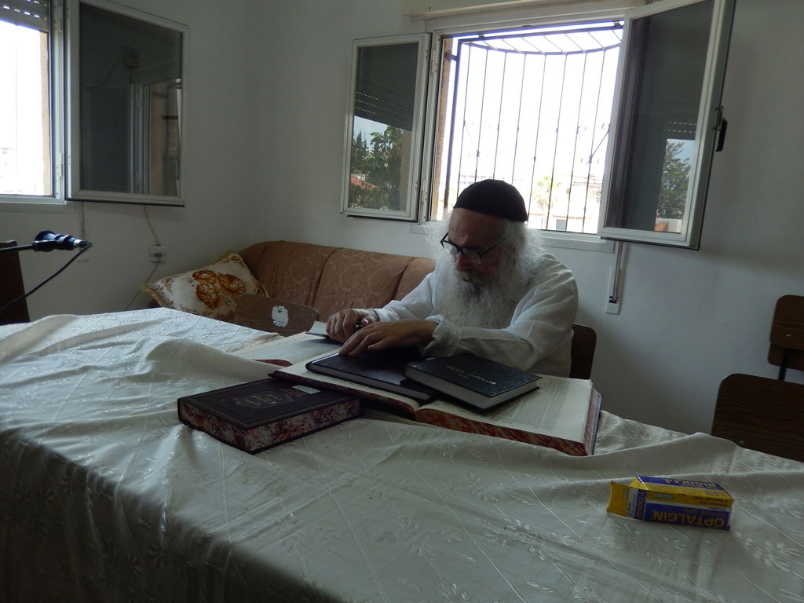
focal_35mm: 25
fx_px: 581
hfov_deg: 69.4
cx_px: 402
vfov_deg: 54.9
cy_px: 302
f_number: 3.4
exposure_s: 1/125
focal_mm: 4.5
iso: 125
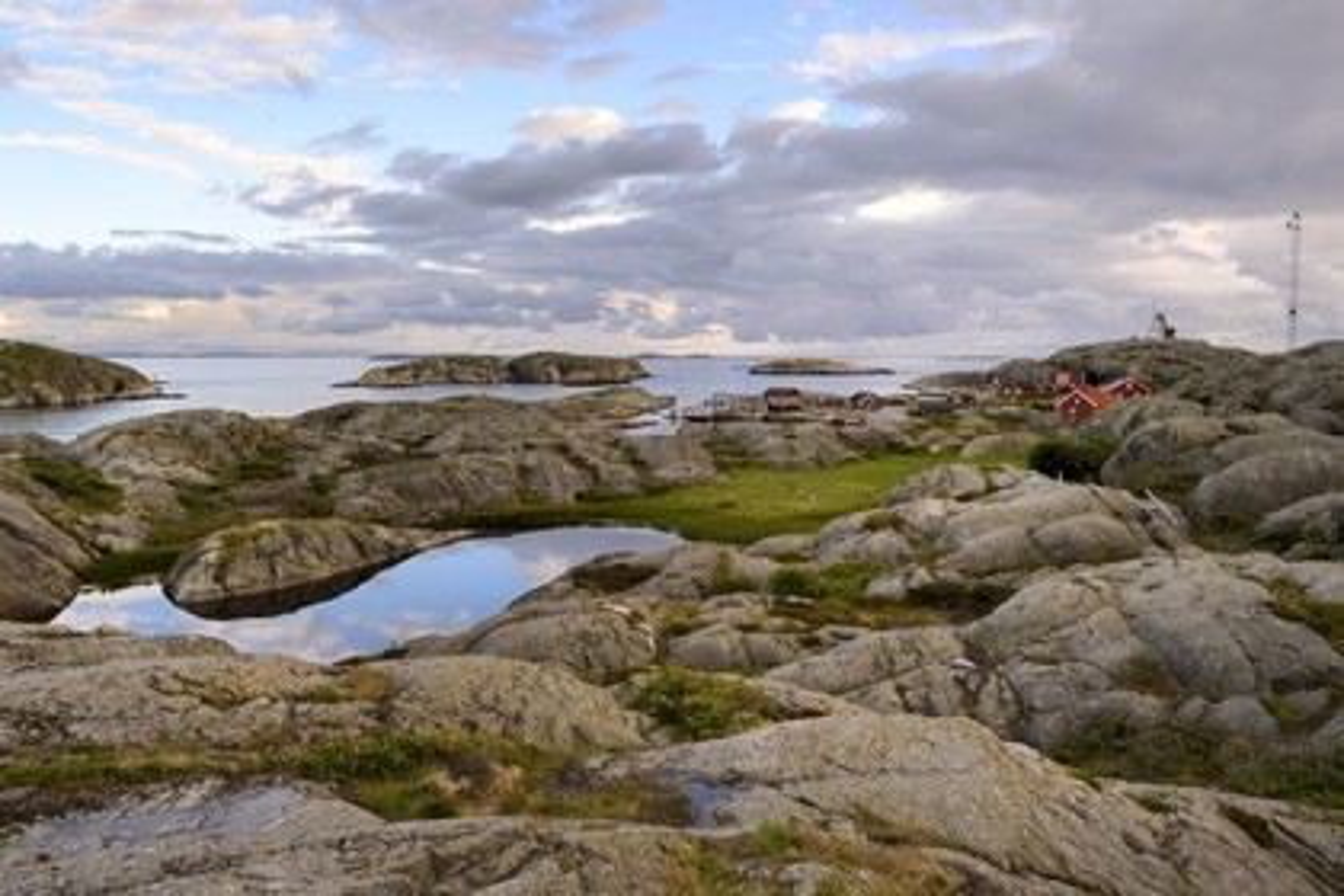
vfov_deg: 45.0
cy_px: 448
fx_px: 1083
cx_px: 672
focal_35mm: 29
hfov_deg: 63.7
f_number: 7.1
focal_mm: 29
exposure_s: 1/160
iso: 200
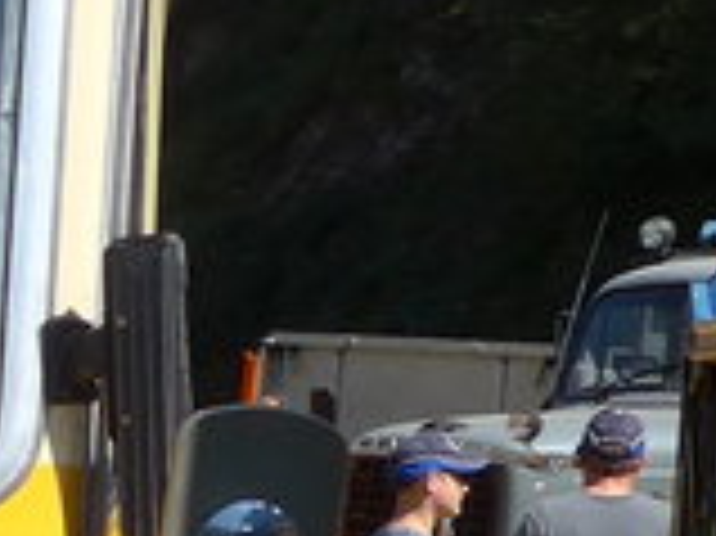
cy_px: 851
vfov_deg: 6.7
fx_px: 4526
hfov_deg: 7.9
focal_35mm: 219
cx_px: -1364
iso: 80
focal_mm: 6
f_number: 2.8
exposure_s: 1/1300
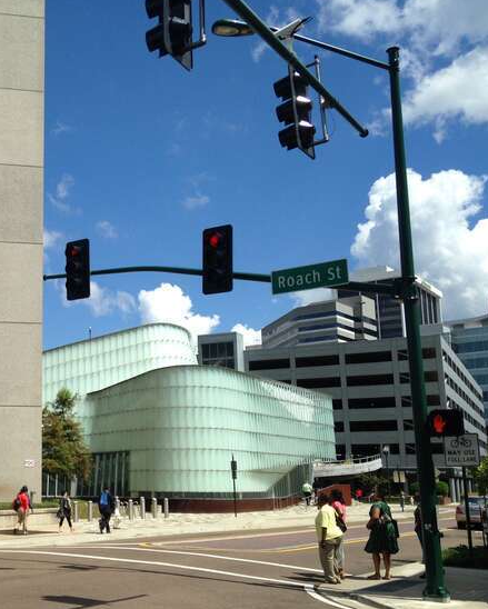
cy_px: 322
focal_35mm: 47
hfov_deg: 30.7
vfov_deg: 39.5
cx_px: 48
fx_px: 848
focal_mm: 4.12
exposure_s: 1/2169
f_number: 2.4
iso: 50
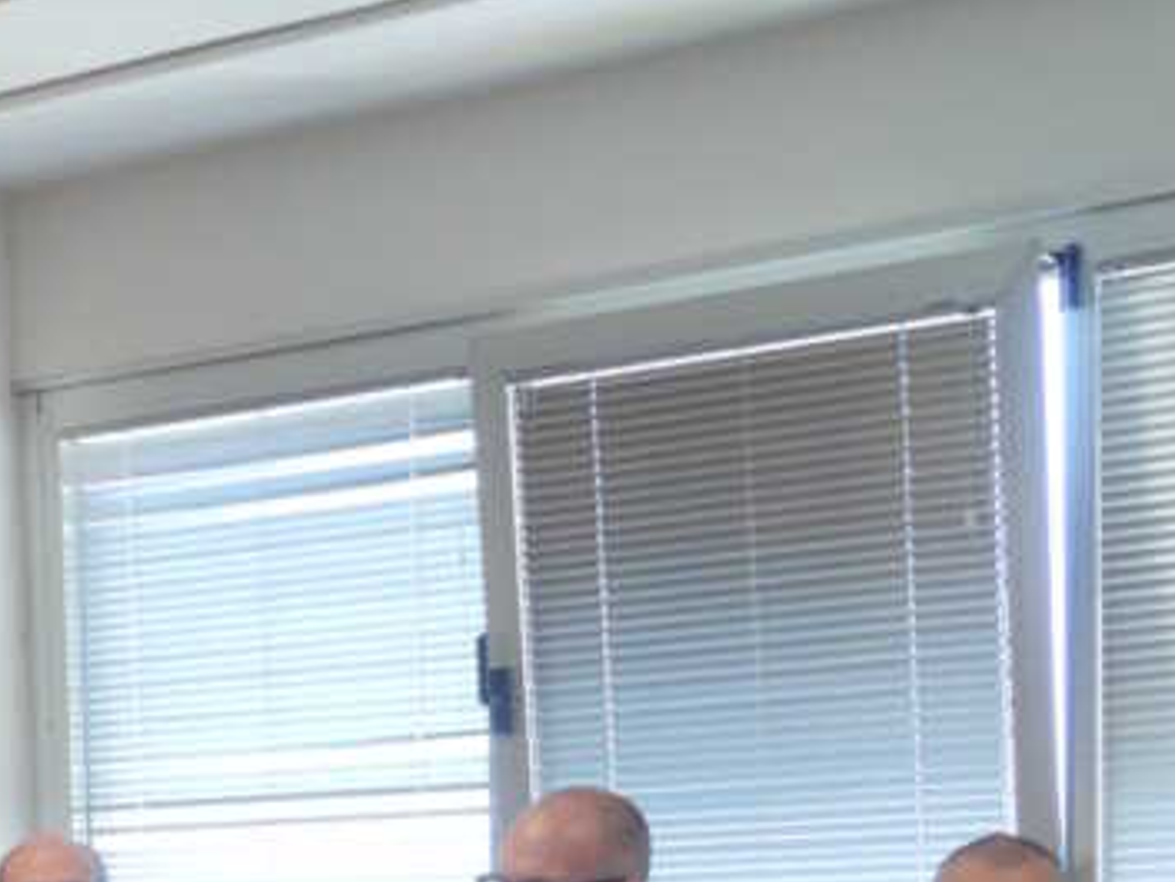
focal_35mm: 68
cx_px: 263
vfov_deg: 19.7
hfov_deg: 28.1
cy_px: 1188
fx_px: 2309
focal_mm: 6.72
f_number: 1.69
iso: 95
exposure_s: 1/50
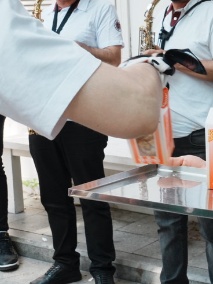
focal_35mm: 95
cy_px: 88
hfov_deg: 15.5
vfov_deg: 20.6
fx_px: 780
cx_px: 153
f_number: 9
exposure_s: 1/250
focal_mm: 30
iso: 500
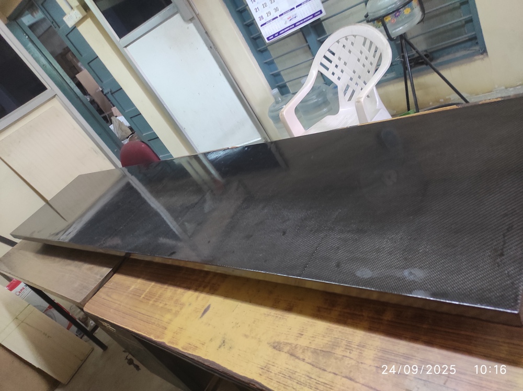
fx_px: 377
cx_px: 262
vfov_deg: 54.8
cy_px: 196
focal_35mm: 25
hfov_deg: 69.4
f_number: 1.89
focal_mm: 5.43
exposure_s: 1/33
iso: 850
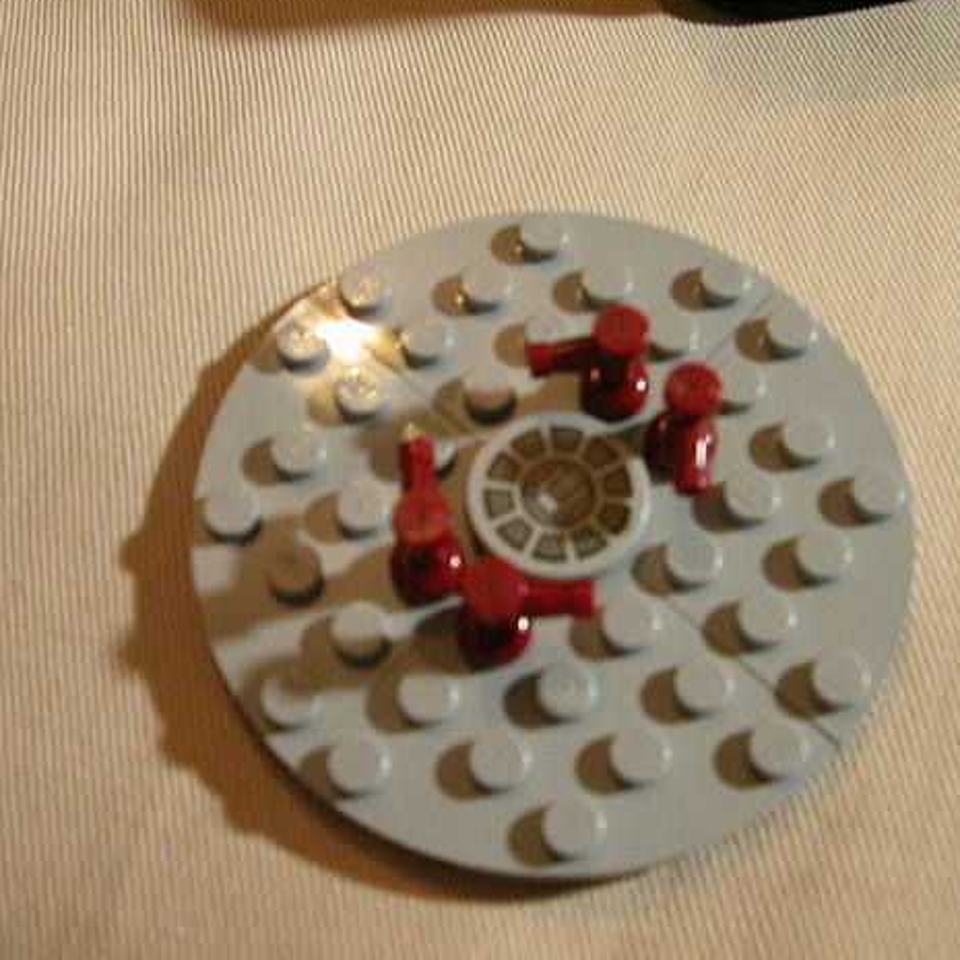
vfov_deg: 37.6
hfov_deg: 37.5
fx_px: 1412
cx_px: 557
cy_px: 481
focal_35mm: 45
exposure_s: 1/17.2
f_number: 2.7
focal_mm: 5.6
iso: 400
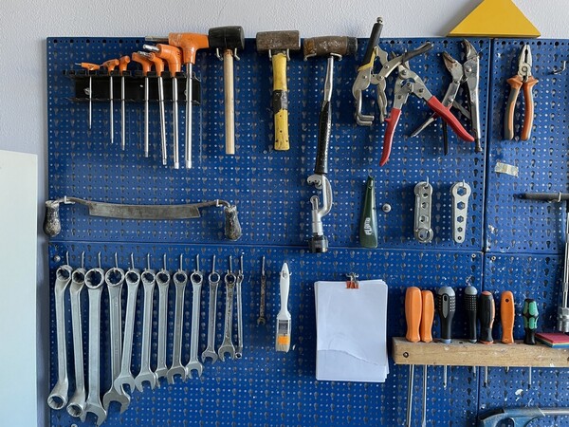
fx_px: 427
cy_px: 214
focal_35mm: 26
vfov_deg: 53.1
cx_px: 284
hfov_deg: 67.3
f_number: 1.6
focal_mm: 4.2
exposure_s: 1/90
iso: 125
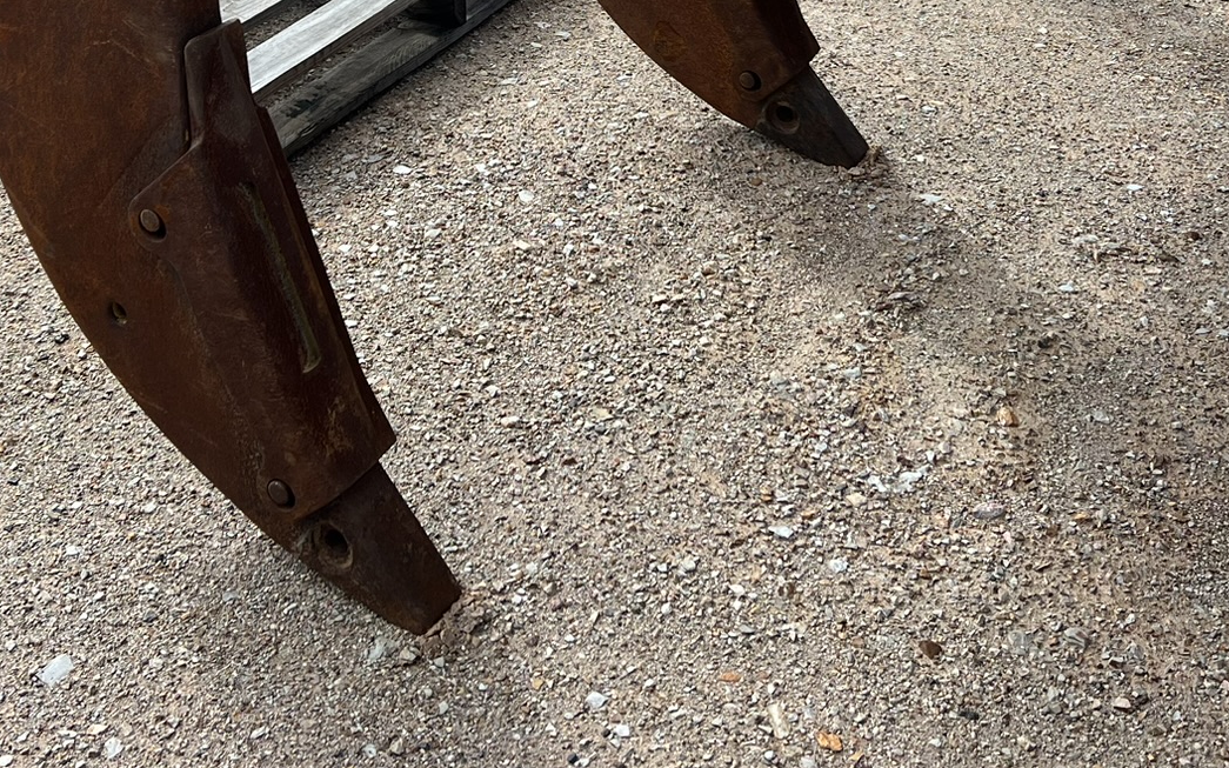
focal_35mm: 54
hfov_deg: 37.5
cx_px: 545
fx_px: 1809
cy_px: -96
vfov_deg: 22.5
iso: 50
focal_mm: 5.7
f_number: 1.5
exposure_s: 1/2123
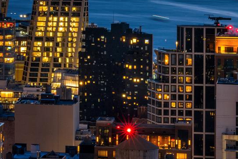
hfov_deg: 9.0
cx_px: -49
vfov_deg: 6.0
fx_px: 1493
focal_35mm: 226
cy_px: -96
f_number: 20
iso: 100
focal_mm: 64
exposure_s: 30
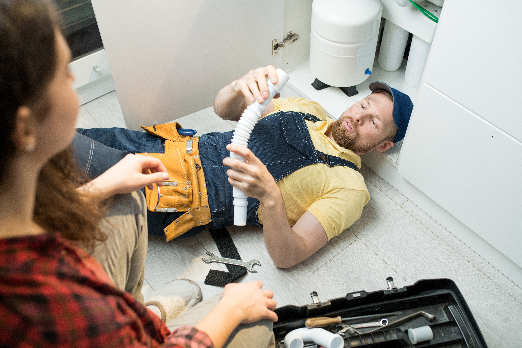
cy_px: 174
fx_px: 507
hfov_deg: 54.4
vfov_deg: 37.9
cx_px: 261
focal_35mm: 35
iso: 800
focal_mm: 35
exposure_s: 1/160
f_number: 4
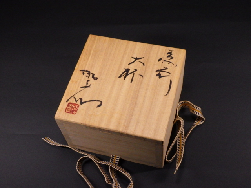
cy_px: 94
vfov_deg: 28.6
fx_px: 370
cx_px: 126
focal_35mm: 51
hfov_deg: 37.5
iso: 160
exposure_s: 1/60
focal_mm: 9.1
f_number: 4.4
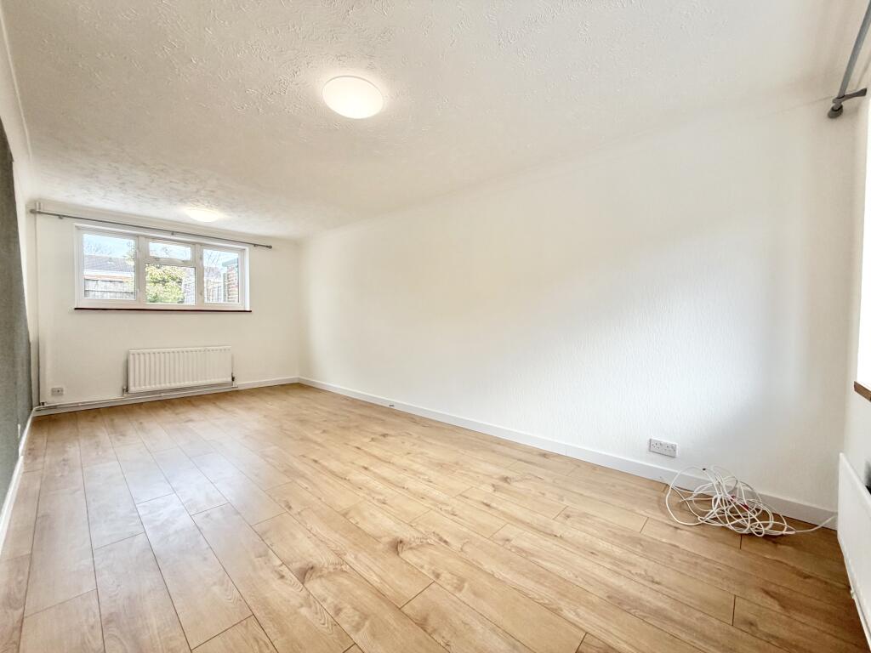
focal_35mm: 14
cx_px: 436
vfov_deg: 85.7
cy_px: 326
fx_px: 352
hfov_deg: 102.1
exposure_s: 1/121
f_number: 2.2
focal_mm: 2.22
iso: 100
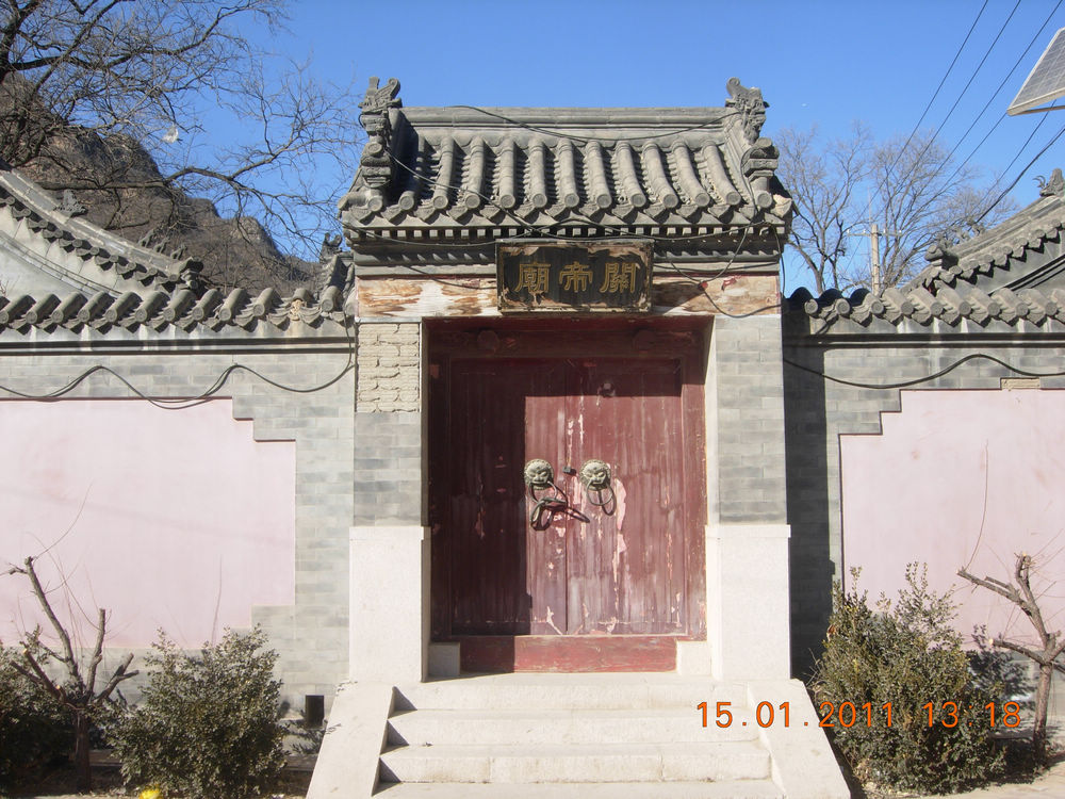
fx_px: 1108
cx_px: 532
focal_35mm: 36
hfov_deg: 51.4
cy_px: 400
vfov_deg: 39.7
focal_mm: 7.5
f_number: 5.4
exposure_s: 1/287
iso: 50
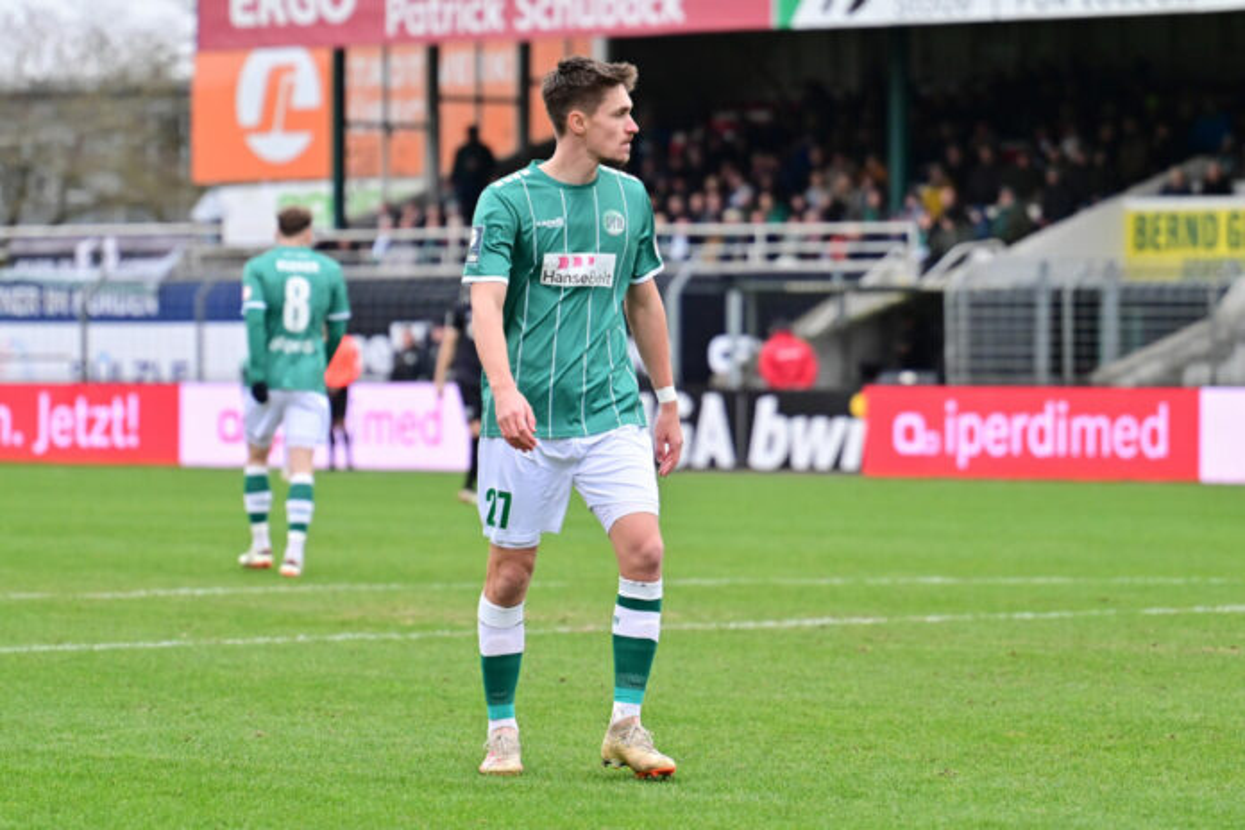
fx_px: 6052
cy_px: 415
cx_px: 622
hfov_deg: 11.7
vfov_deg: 7.8
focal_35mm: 175
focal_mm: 175
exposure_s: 1/3200
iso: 3200
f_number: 4
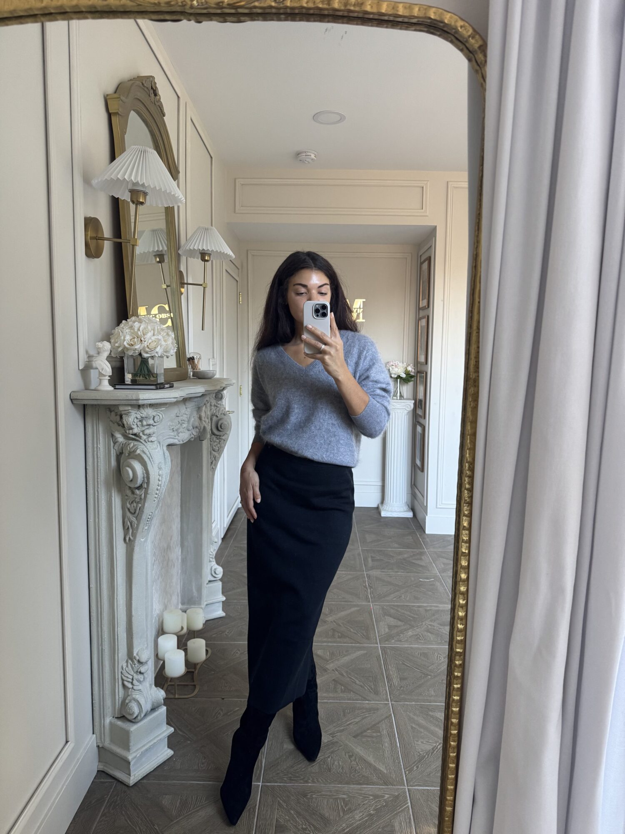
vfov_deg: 71.6
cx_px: 312
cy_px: 417
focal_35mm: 24
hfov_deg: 56.8
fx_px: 578
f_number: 1.78
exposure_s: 1/60
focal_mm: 6.76
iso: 250
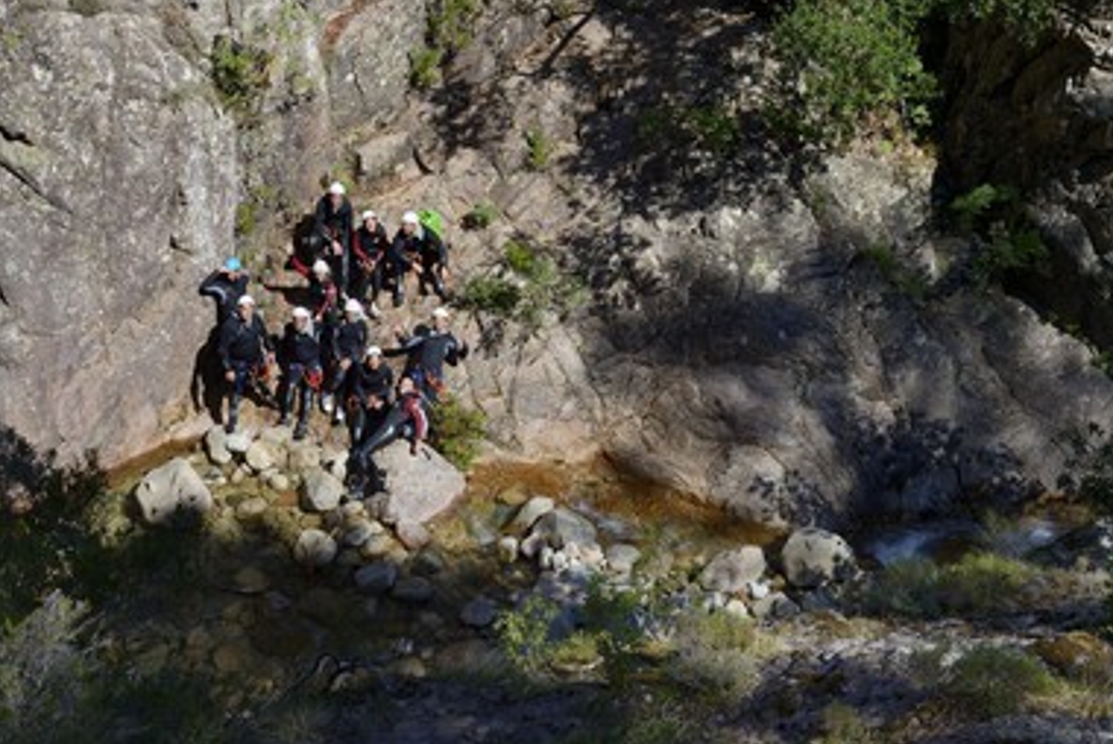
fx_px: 1640
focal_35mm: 53
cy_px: 340
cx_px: 510
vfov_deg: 25.6
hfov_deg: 37.5
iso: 400
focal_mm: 48
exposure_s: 1/400
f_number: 11
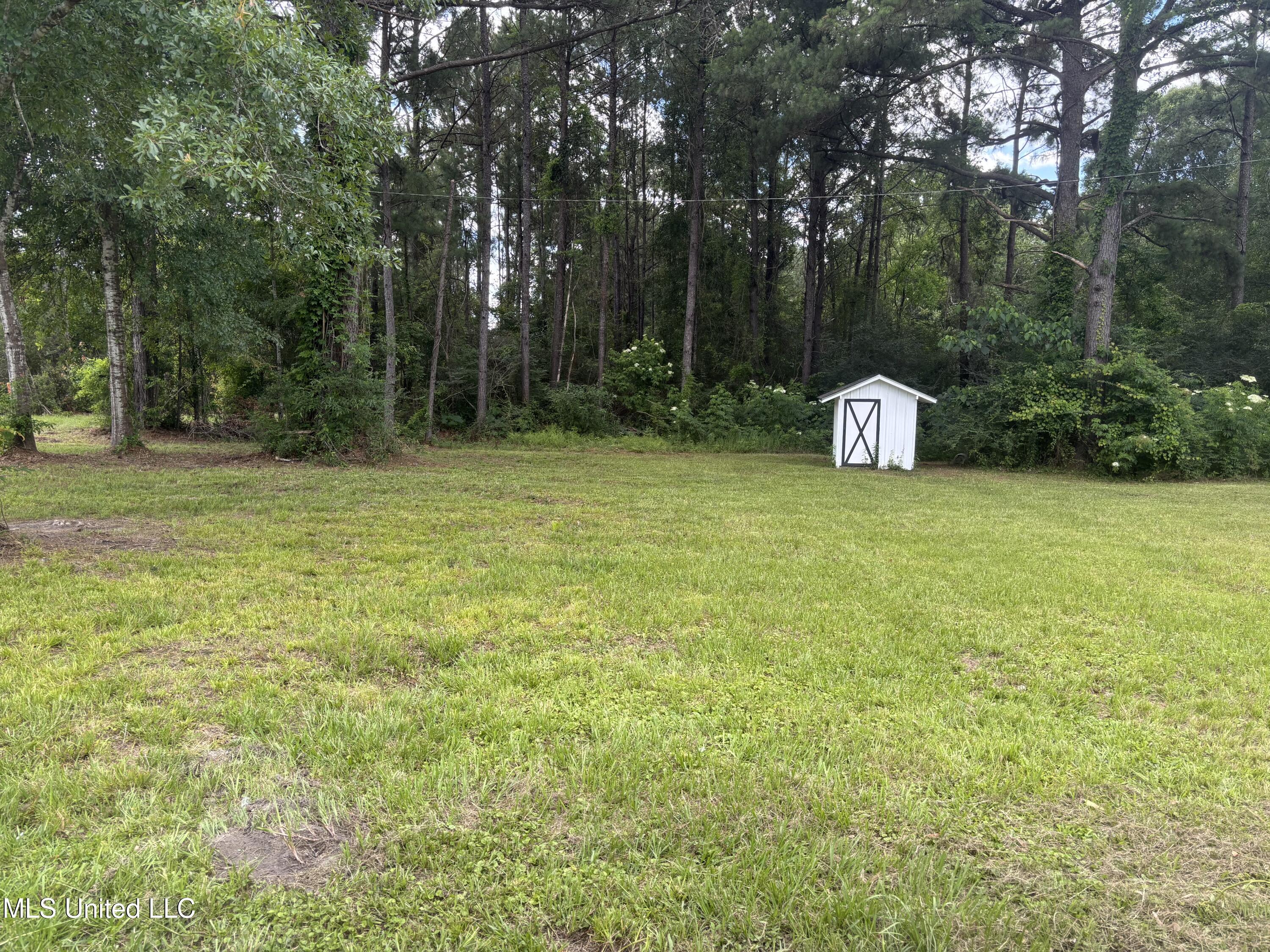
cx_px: 635
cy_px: 476
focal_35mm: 26
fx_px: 954
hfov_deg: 67.3
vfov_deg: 53.1
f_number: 1.6
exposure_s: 1/393
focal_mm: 5.96
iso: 50
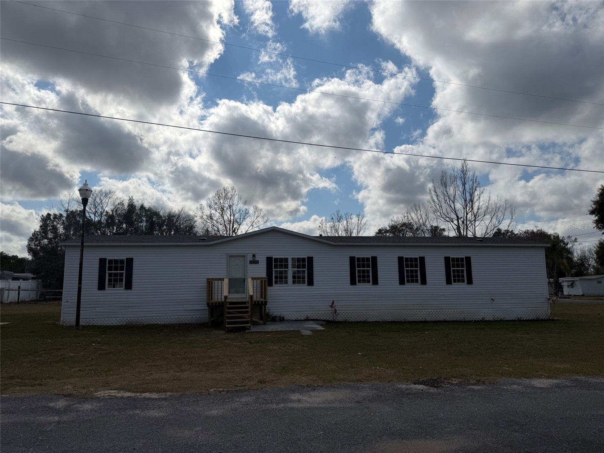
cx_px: 302
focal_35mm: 24
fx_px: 419
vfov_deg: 56.8
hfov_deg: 71.6
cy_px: 226
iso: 80
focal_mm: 6.76
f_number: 1.78
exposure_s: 1/22727
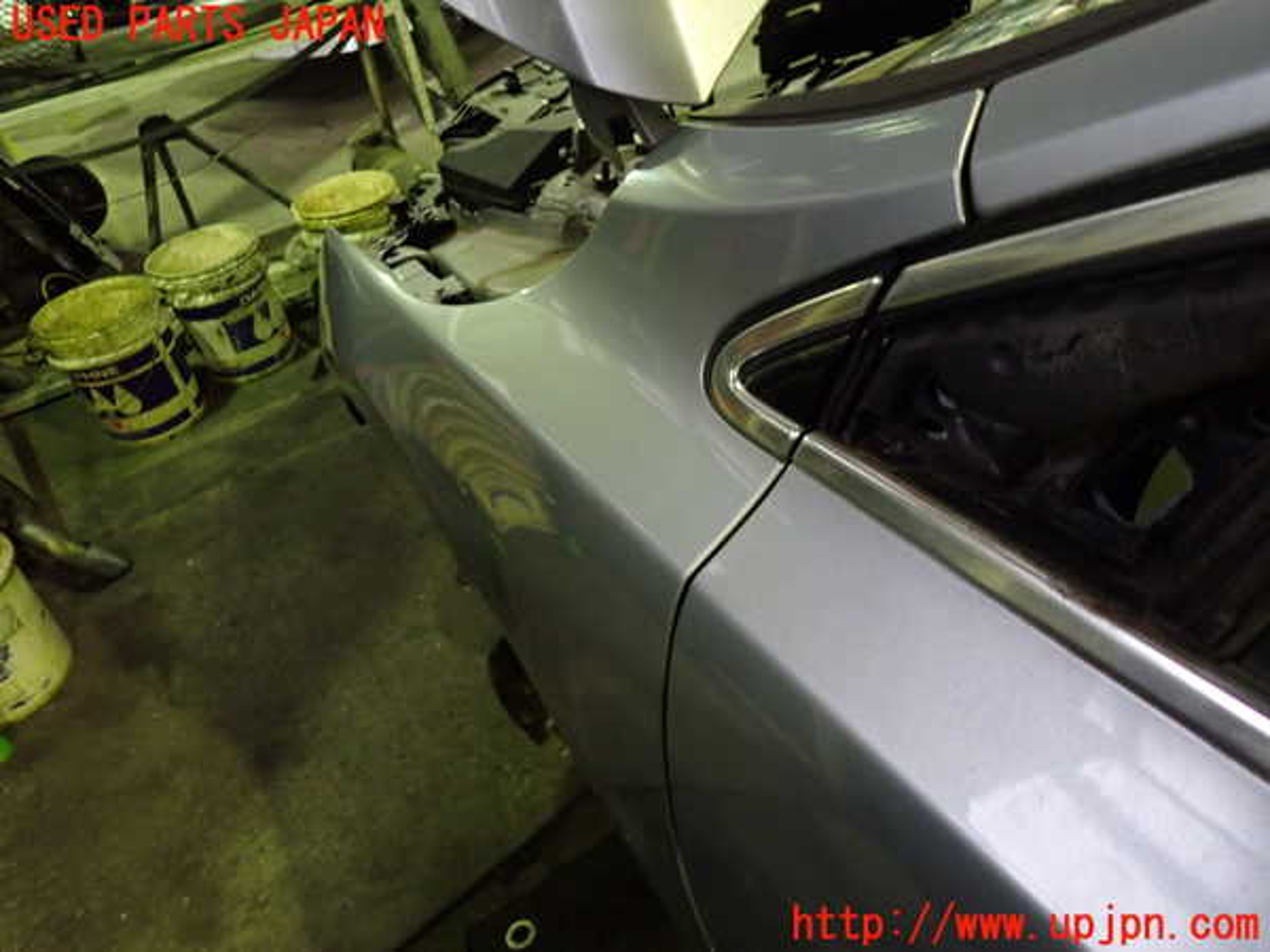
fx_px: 917
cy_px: 476
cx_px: 635
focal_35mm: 25
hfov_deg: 69.4
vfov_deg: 54.9
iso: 640
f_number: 2
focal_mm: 4.5
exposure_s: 1/30
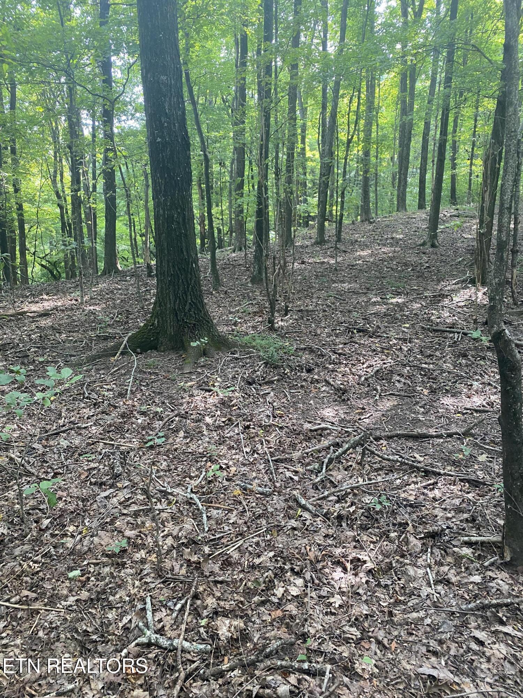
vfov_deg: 67.3
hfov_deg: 53.1
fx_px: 524
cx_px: 262
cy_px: 349
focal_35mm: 26
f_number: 1.8
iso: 125
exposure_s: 1/83
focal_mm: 4.25
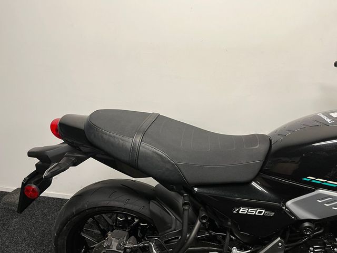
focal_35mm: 26
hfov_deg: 67.3
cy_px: 126
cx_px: 168
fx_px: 253
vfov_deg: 53.1
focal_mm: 5.1
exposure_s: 1/50
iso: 80
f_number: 1.6
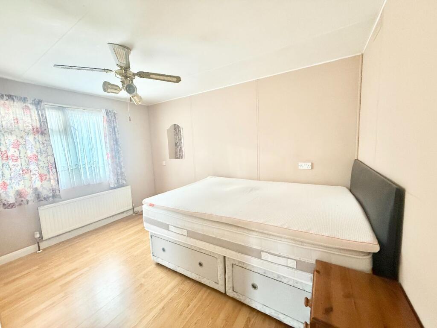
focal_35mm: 14
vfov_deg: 85.7
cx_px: 218
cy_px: 164
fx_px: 177
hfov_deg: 102.1
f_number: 2.2
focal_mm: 2.22
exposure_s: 1/60
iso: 400
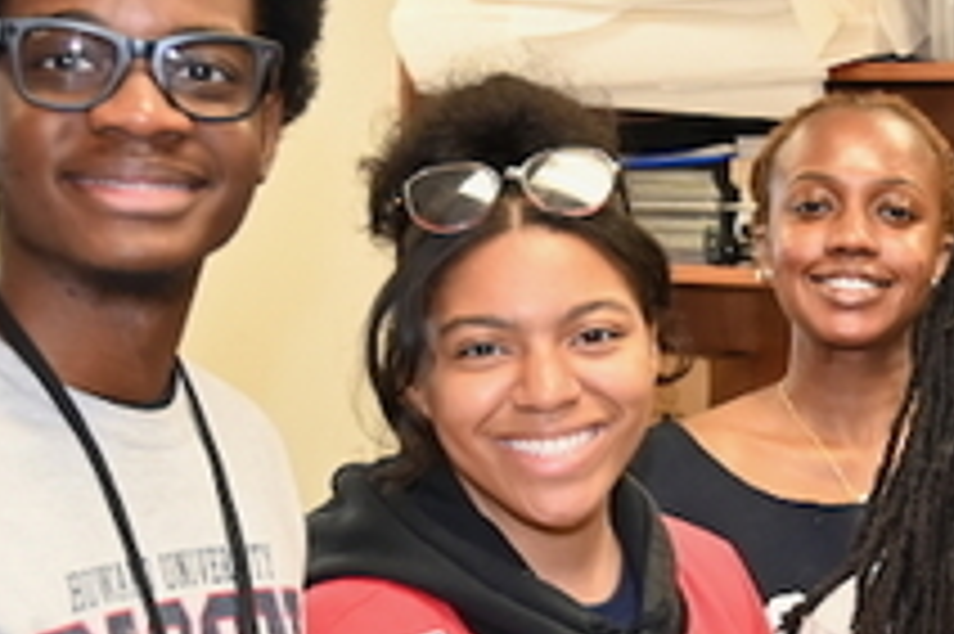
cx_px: 981
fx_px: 3072
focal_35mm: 116
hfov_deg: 17.2
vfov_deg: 11.7
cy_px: 522
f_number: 4
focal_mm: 24
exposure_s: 1/60
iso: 1000
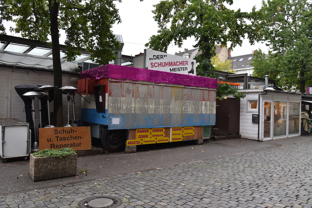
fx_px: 260
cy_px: 104
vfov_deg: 43.7
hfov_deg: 61.9
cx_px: 156
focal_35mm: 30
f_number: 5.6
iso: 400
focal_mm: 30
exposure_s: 1/125
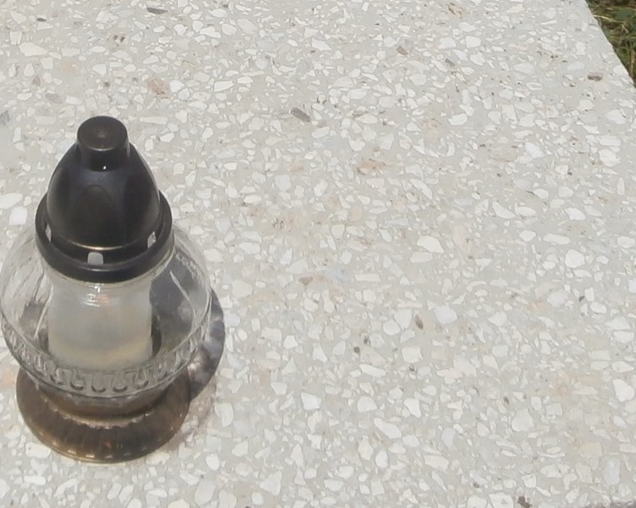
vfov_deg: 15.5
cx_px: 95
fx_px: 1731
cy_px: -244
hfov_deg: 20.5
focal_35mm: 92
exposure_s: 1/320
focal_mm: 4.2
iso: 100
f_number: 7.9
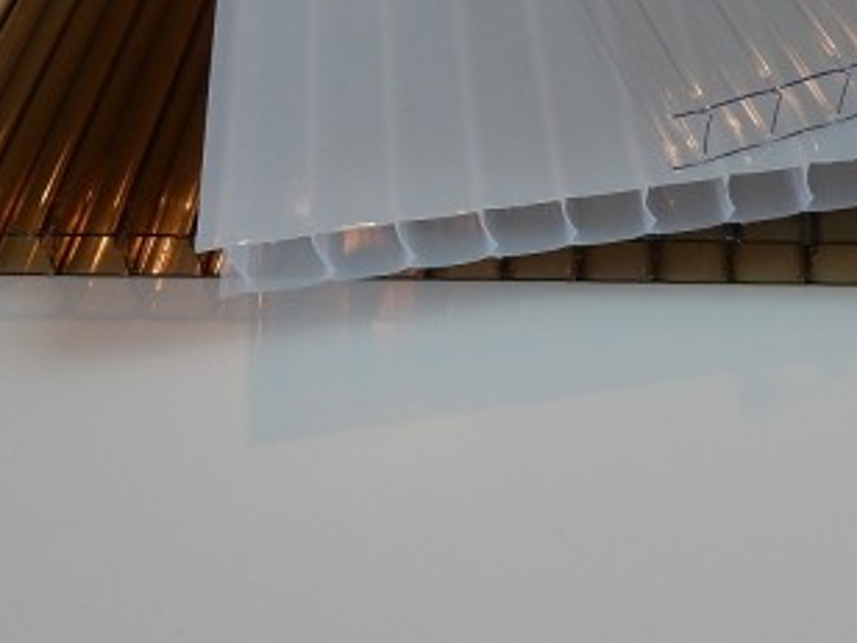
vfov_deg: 27.2
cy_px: 86
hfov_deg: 36.1
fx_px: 1287
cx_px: 632
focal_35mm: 52
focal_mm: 4.5
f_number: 3.7
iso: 140
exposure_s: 1/30
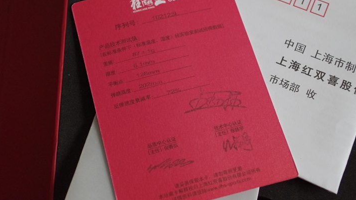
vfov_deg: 21.6
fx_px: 524
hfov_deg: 37.5
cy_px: 86
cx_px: 179
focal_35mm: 56
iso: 3200
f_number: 5.6
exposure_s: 1/80
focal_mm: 35
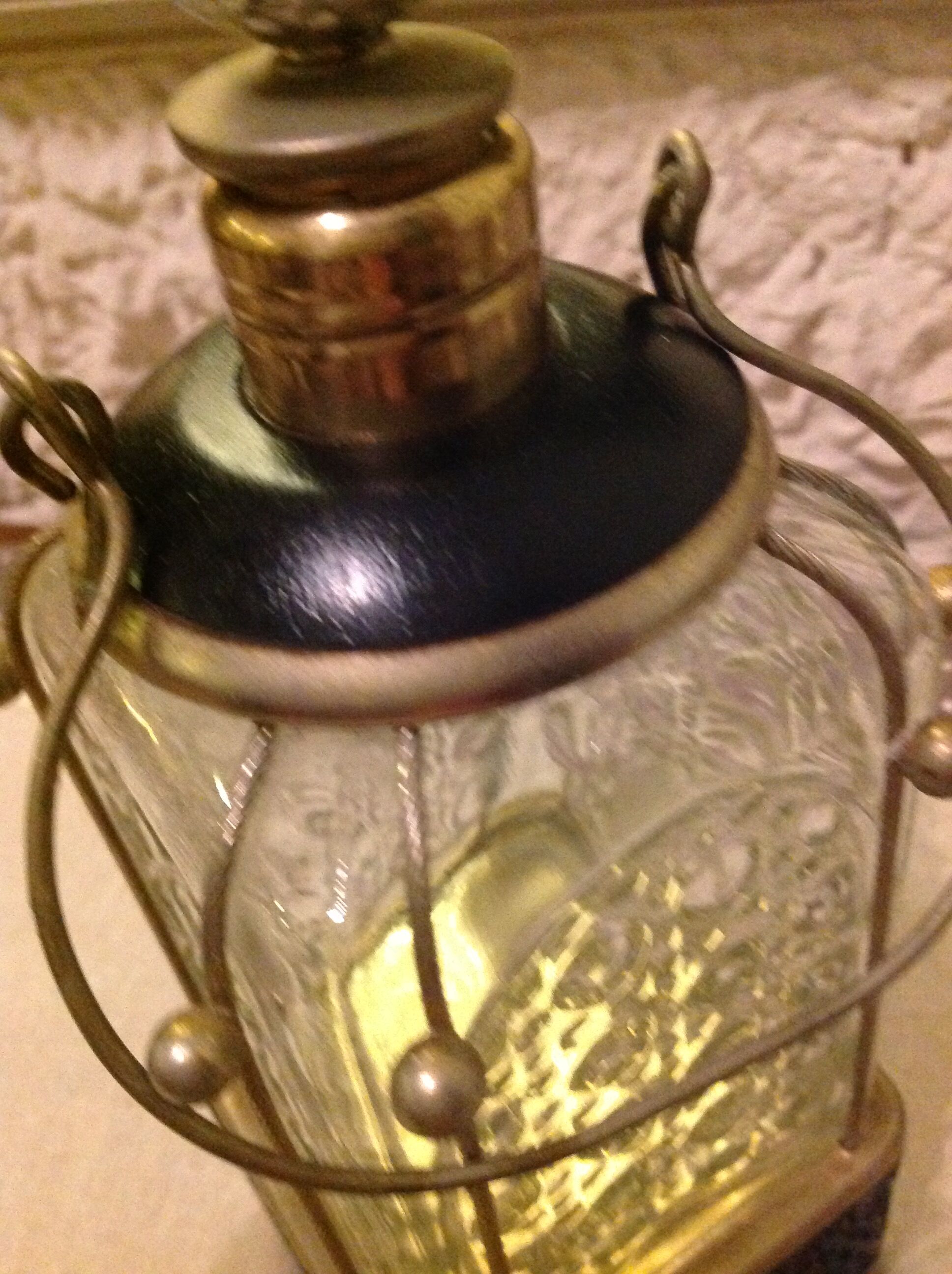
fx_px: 1287
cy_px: 637
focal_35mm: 35
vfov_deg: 52.7
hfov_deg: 40.6
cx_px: 476
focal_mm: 4.28
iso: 800
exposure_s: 1/17
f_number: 2.4
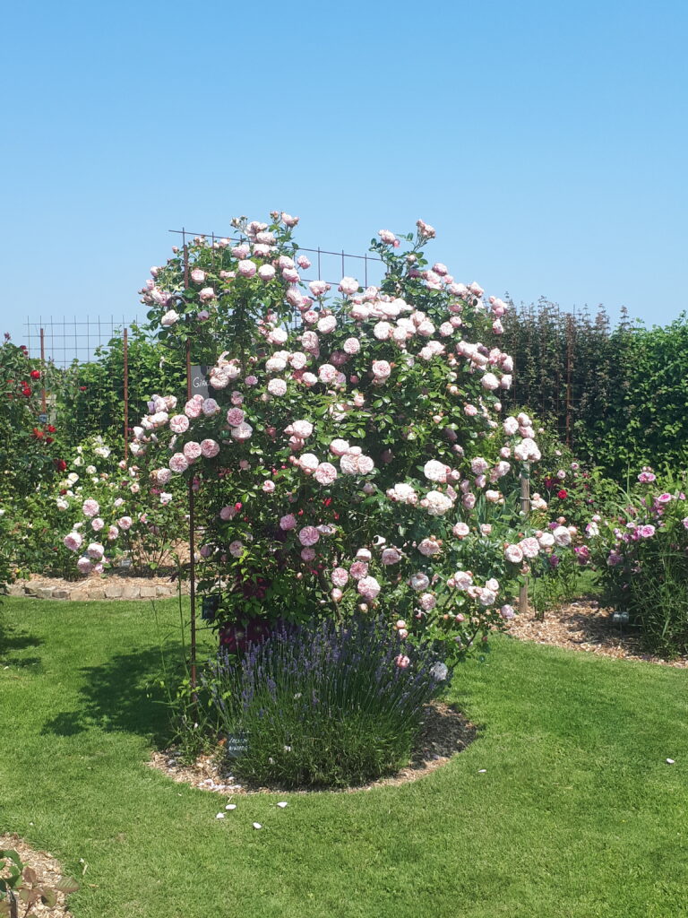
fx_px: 716
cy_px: 459
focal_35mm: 27
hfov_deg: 51.4
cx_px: 344
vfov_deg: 65.3
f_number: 1.9
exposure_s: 1/1054
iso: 40
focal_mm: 3.6
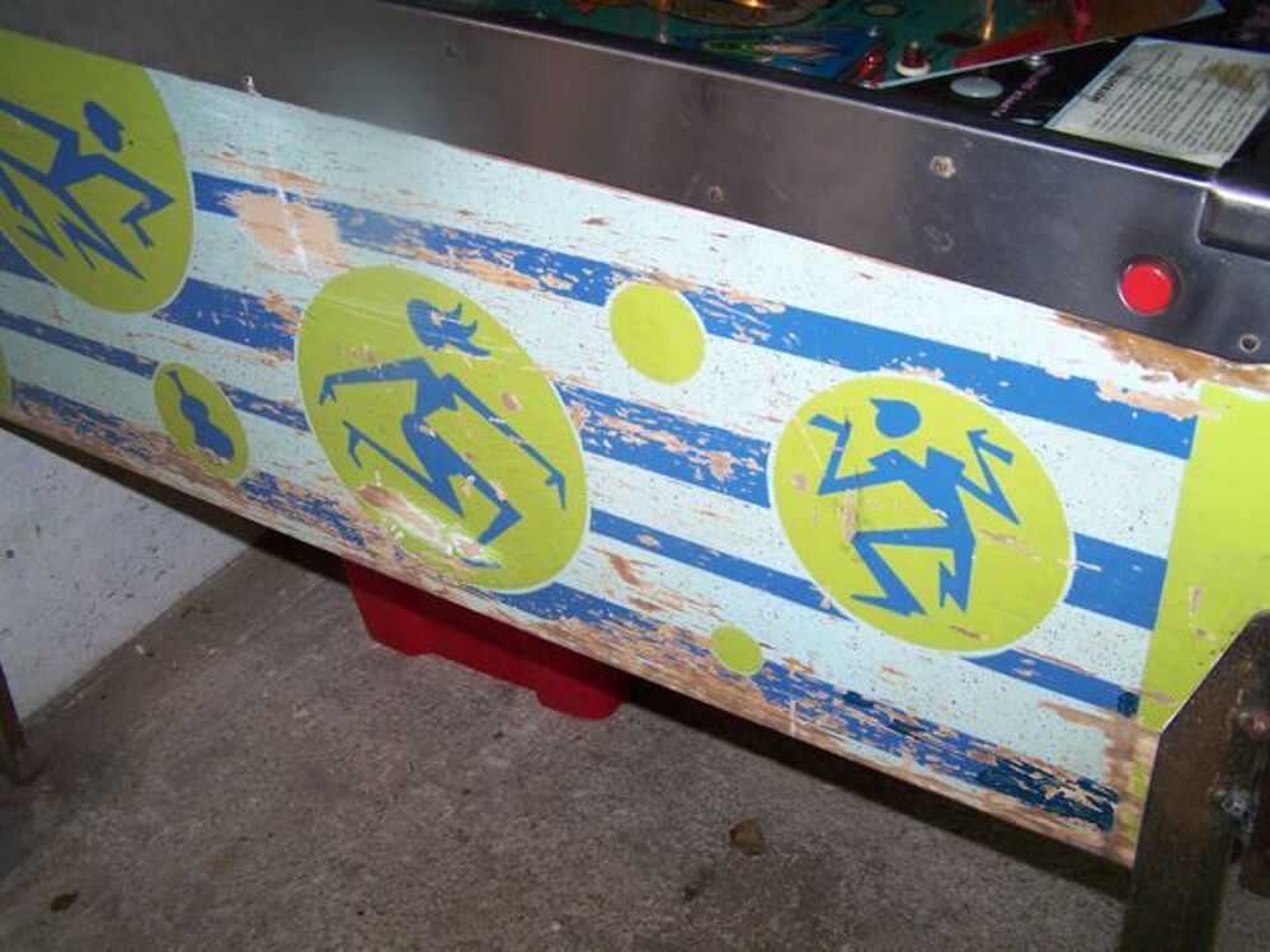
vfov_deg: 37.7
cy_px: 476
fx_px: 1394
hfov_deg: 49.0
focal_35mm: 38
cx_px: 635
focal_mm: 6.3
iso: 80
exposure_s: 1/50
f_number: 2.8
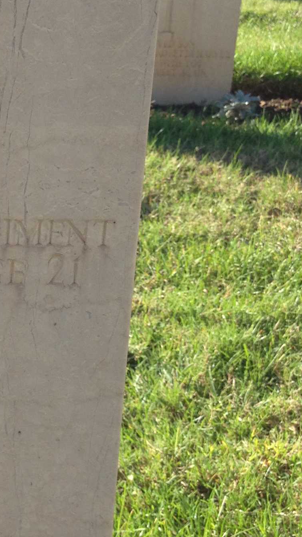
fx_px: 1323
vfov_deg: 22.9
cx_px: -154
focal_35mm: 93
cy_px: 254
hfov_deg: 12.4
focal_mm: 4.28
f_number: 2.4
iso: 50
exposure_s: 1/460
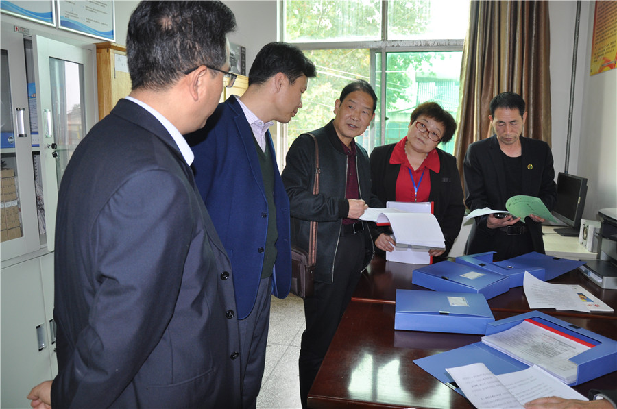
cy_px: 204
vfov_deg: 47.8
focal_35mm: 27
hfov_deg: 67.5
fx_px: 462
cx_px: 308
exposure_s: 1/60
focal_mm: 18
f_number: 3.5
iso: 400
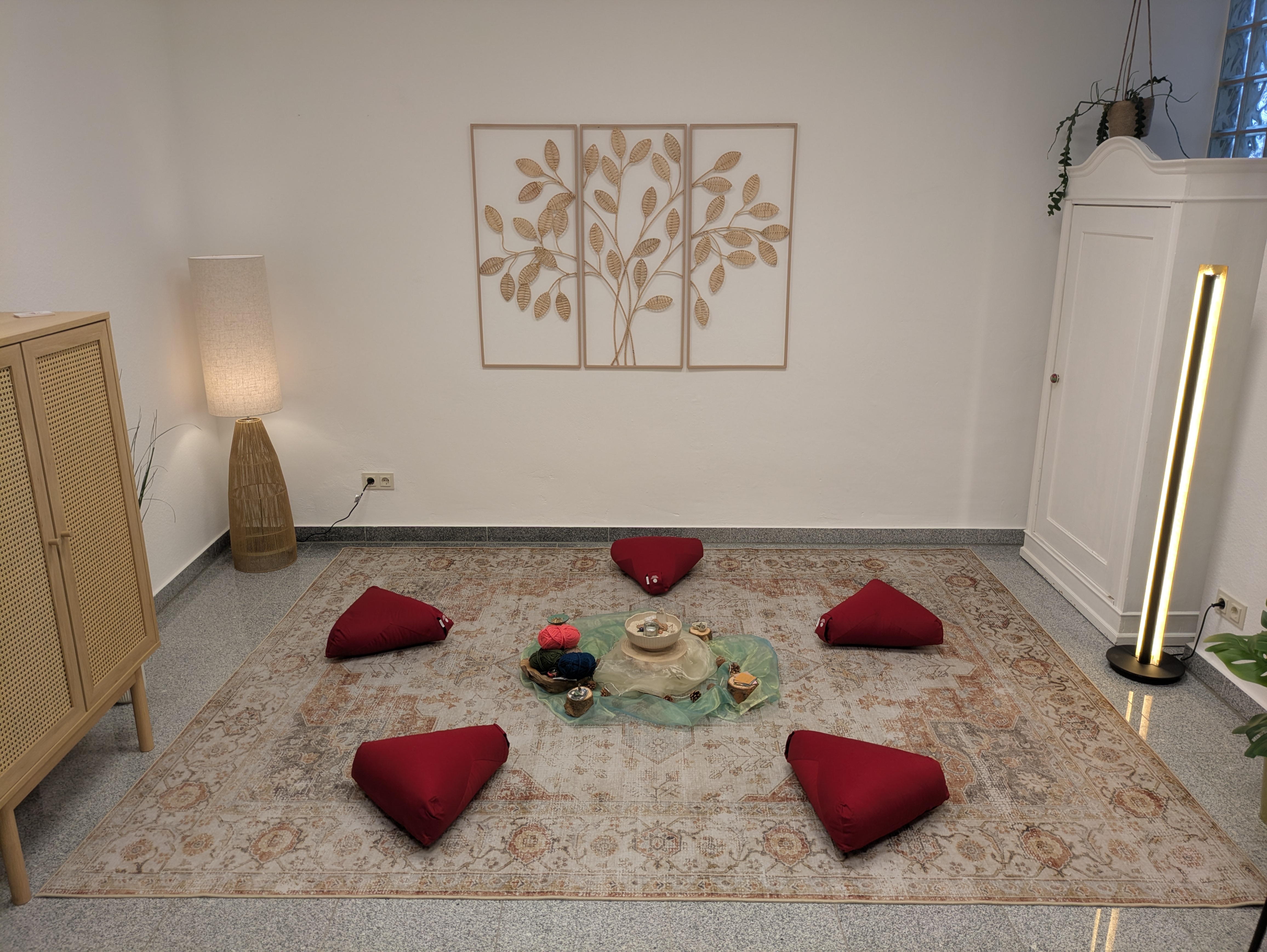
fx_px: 915
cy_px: 476
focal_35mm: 25
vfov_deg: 54.9
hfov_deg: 69.4
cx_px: 634
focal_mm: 5.43
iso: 60
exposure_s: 1/50
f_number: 1.89
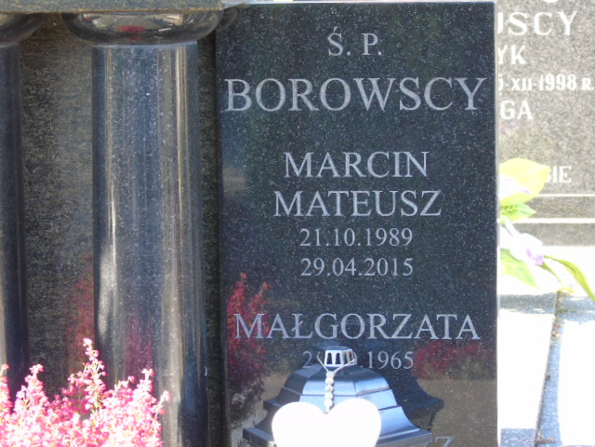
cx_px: 298
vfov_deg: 9.2
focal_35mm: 162
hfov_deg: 12.2
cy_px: 224
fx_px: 2785
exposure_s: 1/80
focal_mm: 29
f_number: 4.9
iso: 400
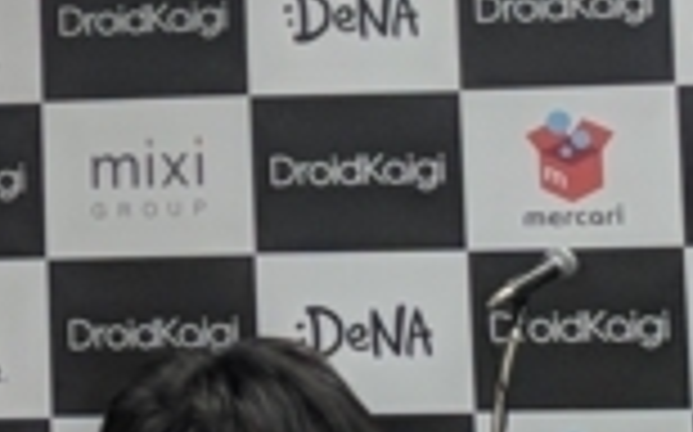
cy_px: -112
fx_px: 3454
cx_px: -171
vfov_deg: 7.1
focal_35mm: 183
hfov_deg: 11.2
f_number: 2
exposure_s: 1/60
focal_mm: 4.67
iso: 234
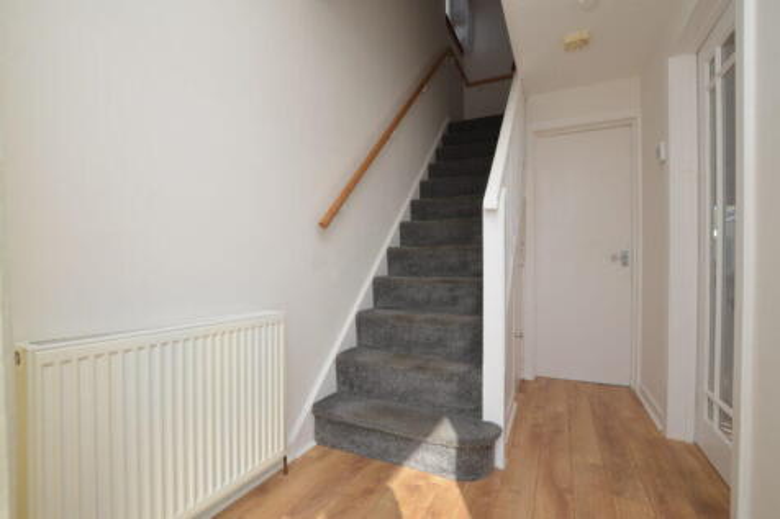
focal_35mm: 15
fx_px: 325
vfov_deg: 77.3
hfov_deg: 100.4
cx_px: 390
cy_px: 260
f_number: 5.6
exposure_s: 1/125
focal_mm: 10
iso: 100
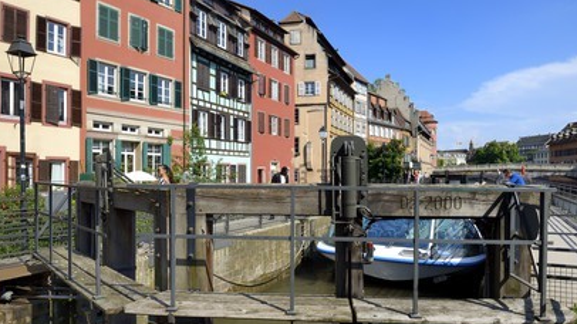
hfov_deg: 71.9
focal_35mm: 26
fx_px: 398
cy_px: 176
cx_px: 294
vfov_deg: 44.3
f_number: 14
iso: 200
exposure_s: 1/160
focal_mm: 24
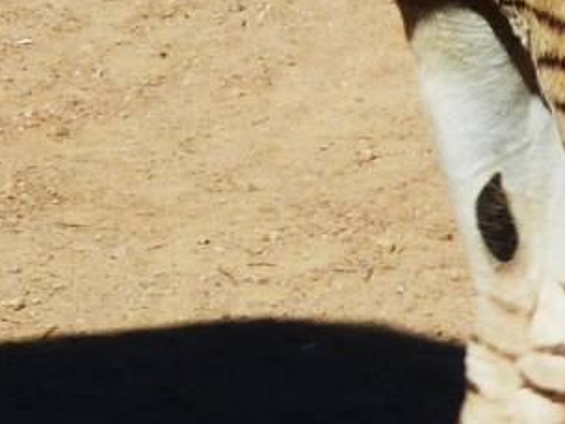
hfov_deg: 1.3
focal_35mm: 1579
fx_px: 25772
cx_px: 1013
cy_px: 100
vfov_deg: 0.9
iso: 80
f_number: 5.6
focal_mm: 49.2
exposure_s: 1/500
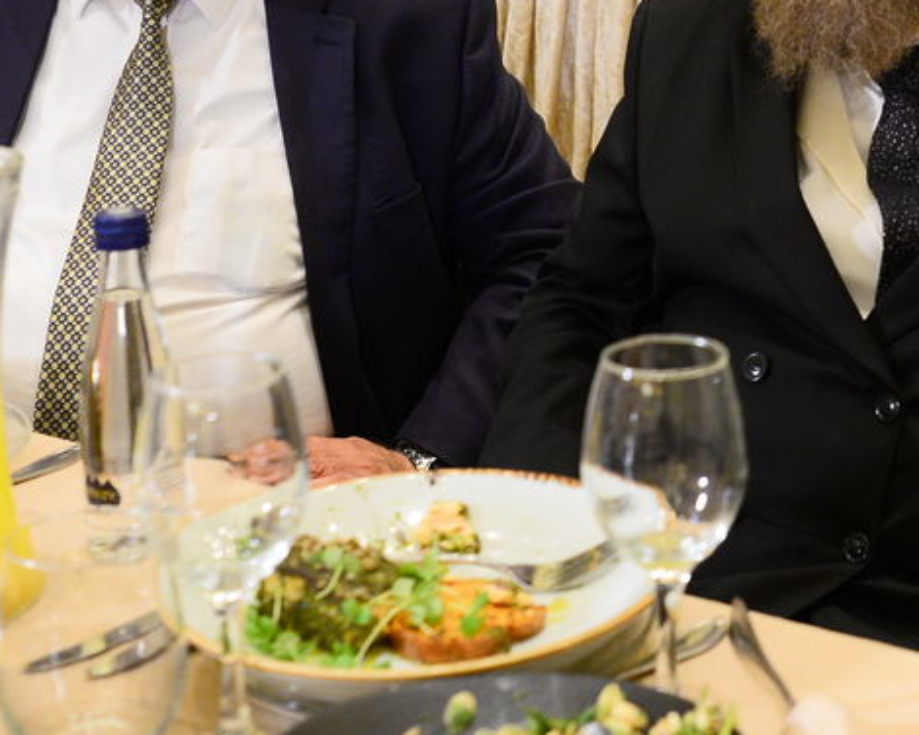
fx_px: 2203
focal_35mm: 81
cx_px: 880
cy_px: -50
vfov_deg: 18.3
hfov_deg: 22.8
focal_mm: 29
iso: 2000
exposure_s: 1/160
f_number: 3.5
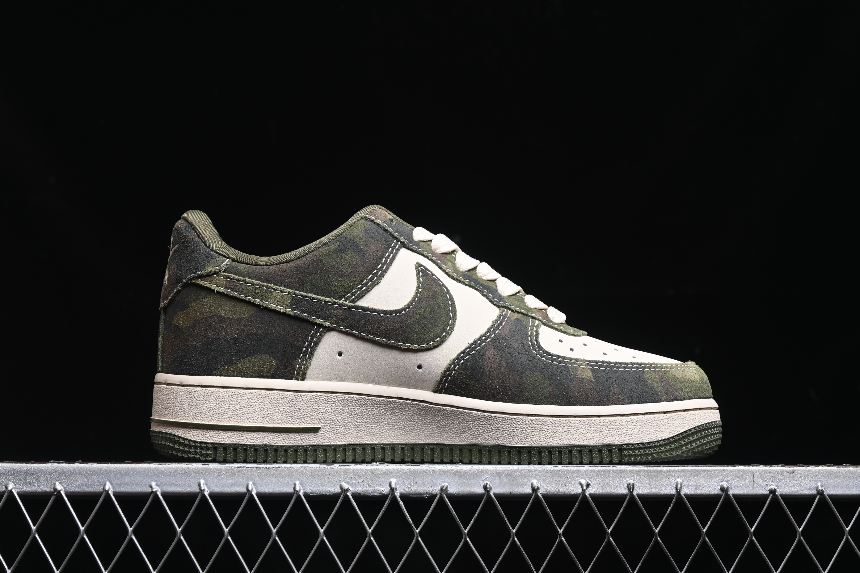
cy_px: 286
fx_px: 1792
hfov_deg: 27.0
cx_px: 430
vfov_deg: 18.2
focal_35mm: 75
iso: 160
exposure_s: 1/60
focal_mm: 50
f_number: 6.3
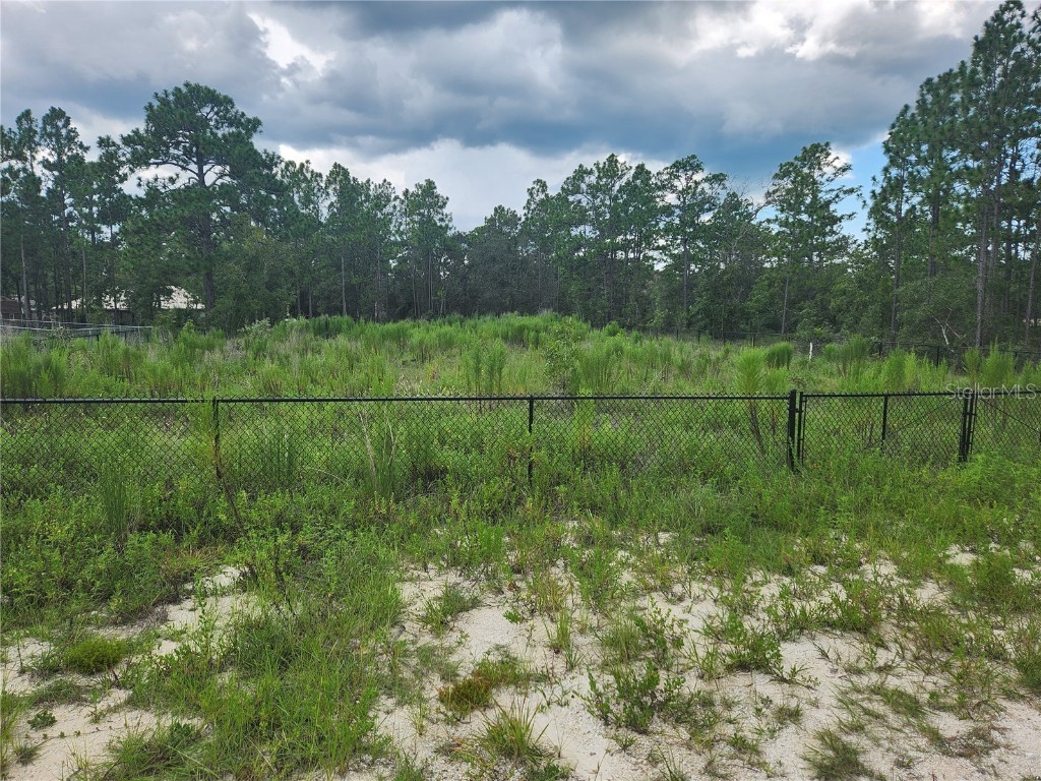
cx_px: 520
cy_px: 390
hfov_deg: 73.9
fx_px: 692
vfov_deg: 58.9
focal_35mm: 23
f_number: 1.8
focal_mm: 5.4
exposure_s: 1/932
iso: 20
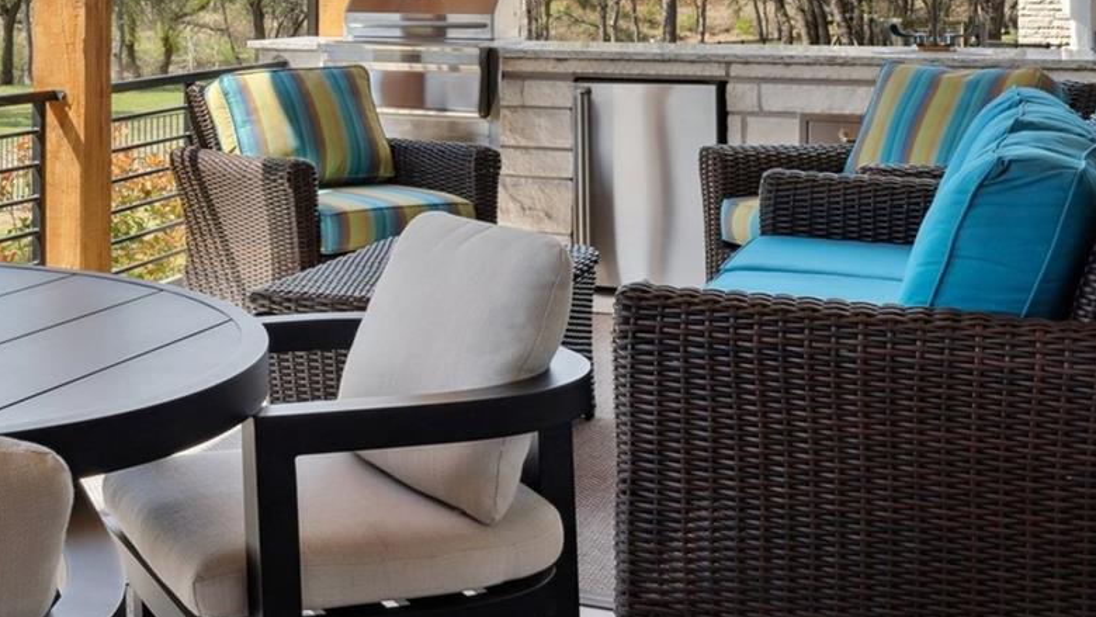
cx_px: -51
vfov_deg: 21.0
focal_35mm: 55
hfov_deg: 33.8
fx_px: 1599
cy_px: -16
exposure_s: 1/50
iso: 100
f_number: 8
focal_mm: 20
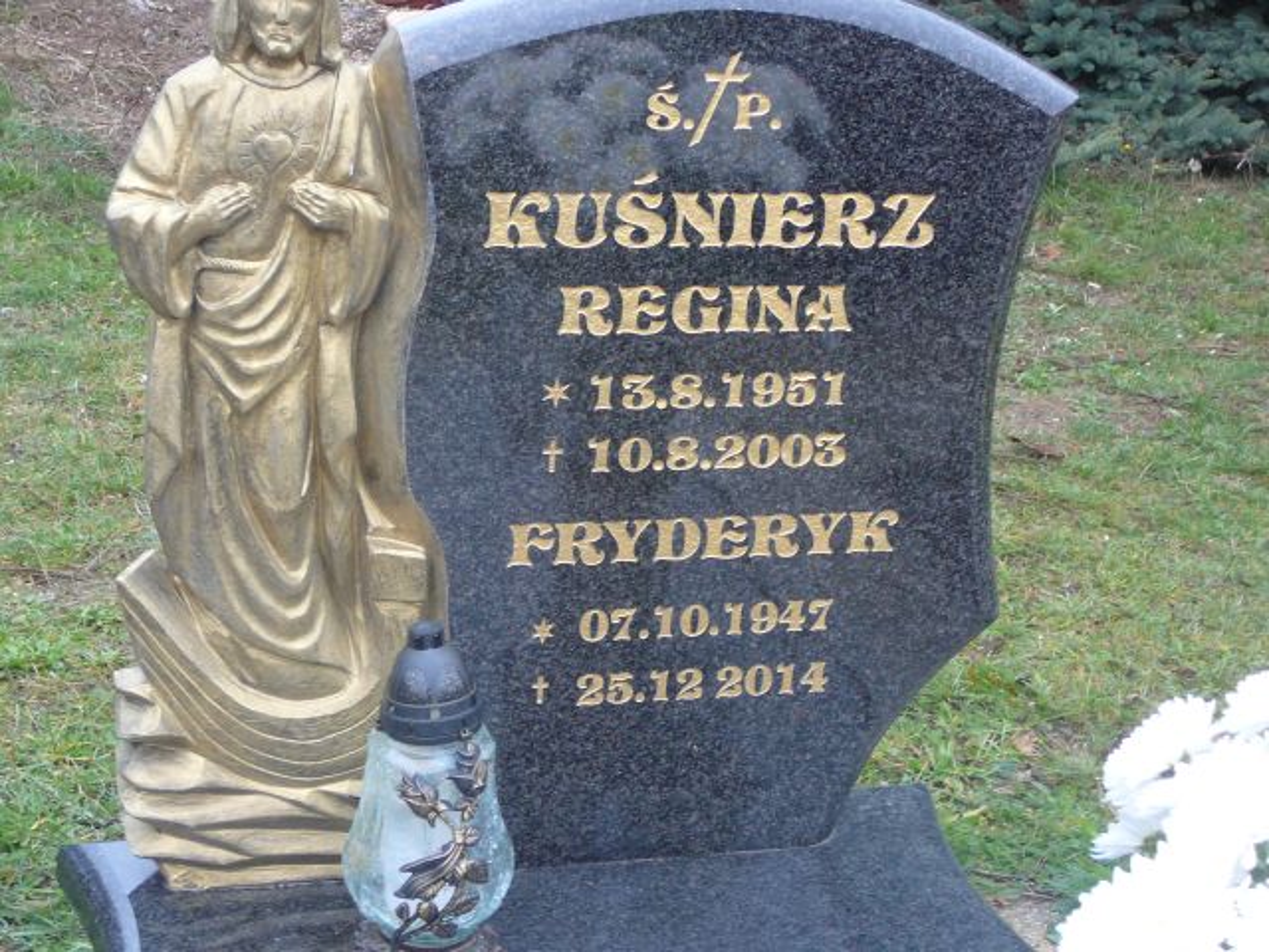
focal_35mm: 61
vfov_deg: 24.0
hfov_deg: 31.7
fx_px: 2236
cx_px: 634
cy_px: 476
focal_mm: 9.1
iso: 100
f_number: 3.6
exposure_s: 1/30
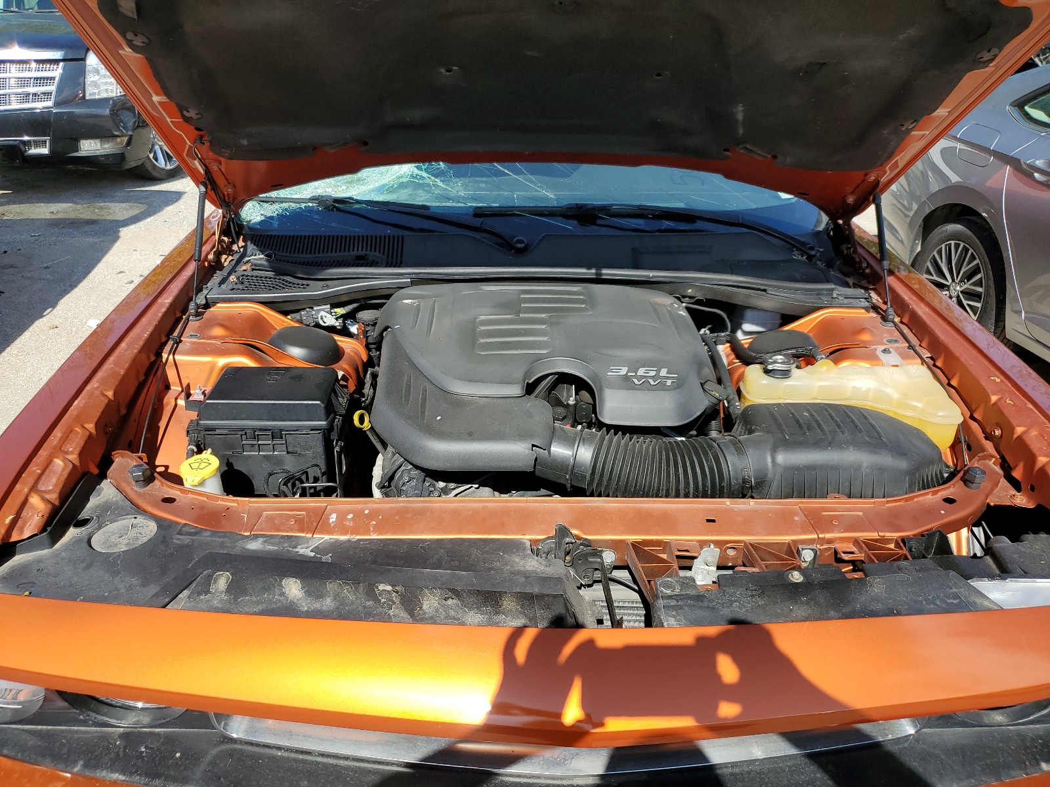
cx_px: 525
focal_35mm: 26
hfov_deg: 67.3
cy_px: 394
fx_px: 789
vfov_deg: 53.1
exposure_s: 1/2000
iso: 50
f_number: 1.5
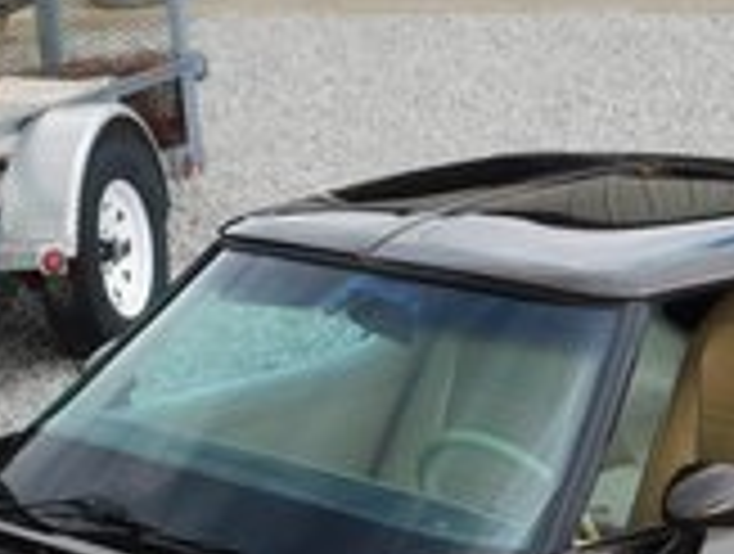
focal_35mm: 139
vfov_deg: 10.5
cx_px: 182
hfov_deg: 14.1
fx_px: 2954
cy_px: 651
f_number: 3.5
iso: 125
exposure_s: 1/400
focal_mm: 6.3
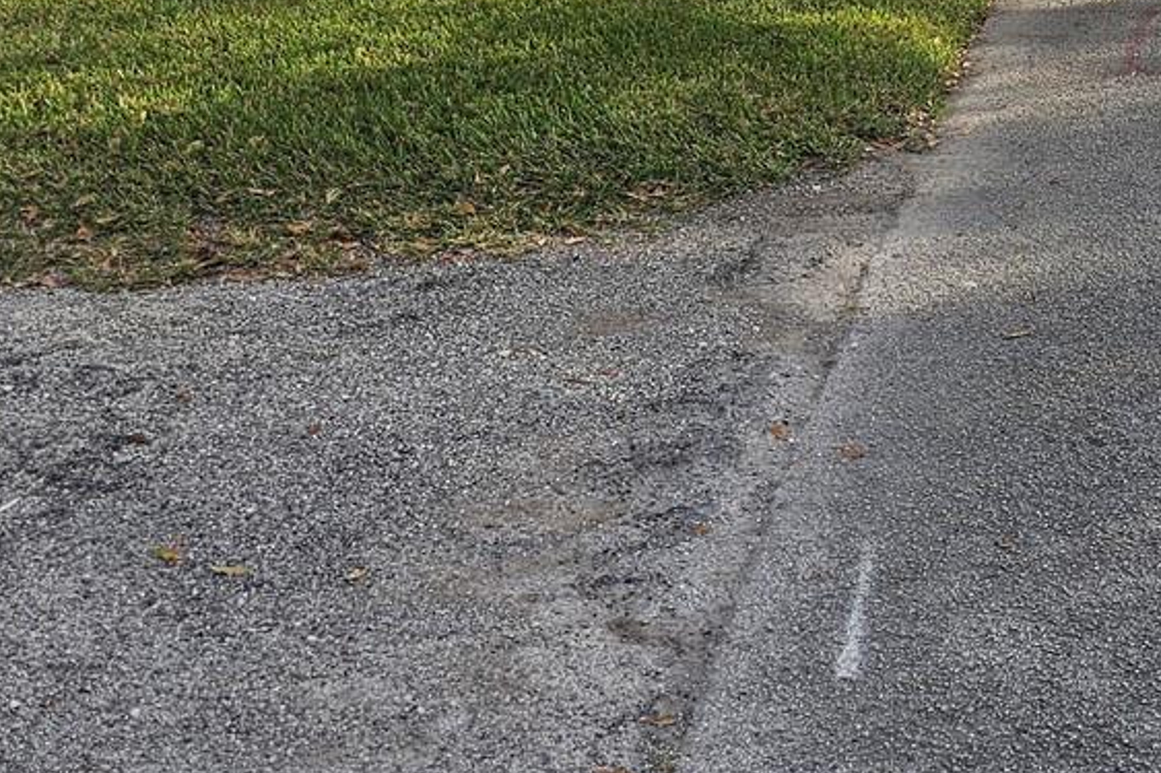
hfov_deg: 28.4
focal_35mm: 68
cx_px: 1068
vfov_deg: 18.3
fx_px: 2192
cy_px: -307
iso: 10
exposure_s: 1/307
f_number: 1.7
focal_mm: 6.3
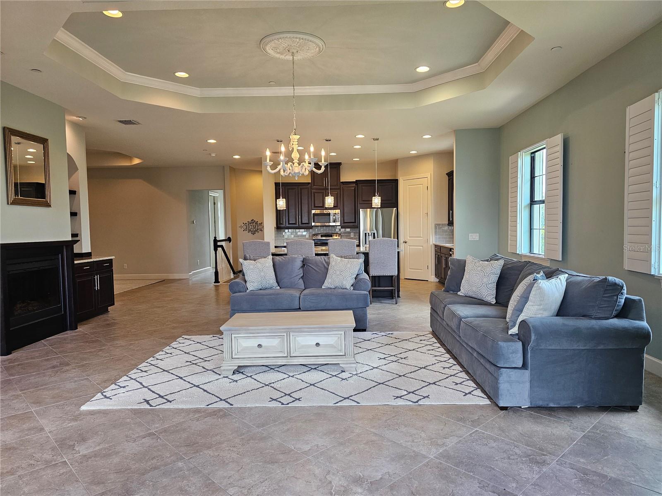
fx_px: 440
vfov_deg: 58.9
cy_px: 248
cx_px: 331
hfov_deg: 73.9
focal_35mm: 23
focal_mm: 6.3
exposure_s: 1/120
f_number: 1.7
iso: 200
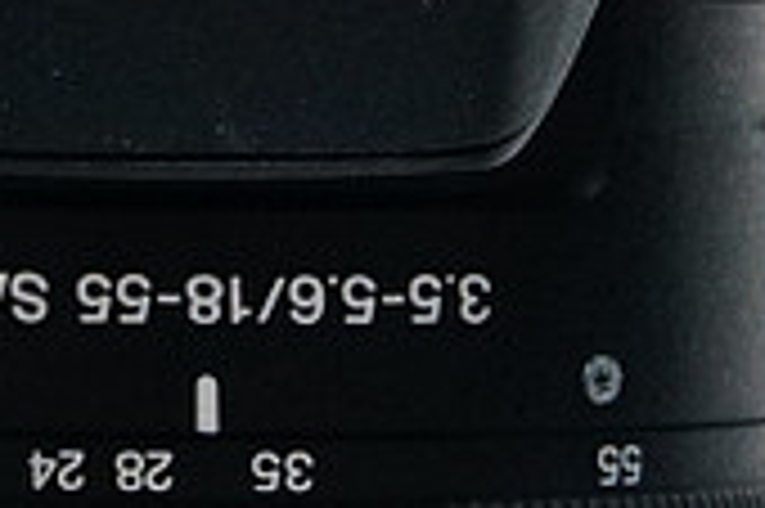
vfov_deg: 3.9
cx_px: -65
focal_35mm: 348
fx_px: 7394
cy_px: -193
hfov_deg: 5.9
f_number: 4.5
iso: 2000
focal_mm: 35
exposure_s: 1/60
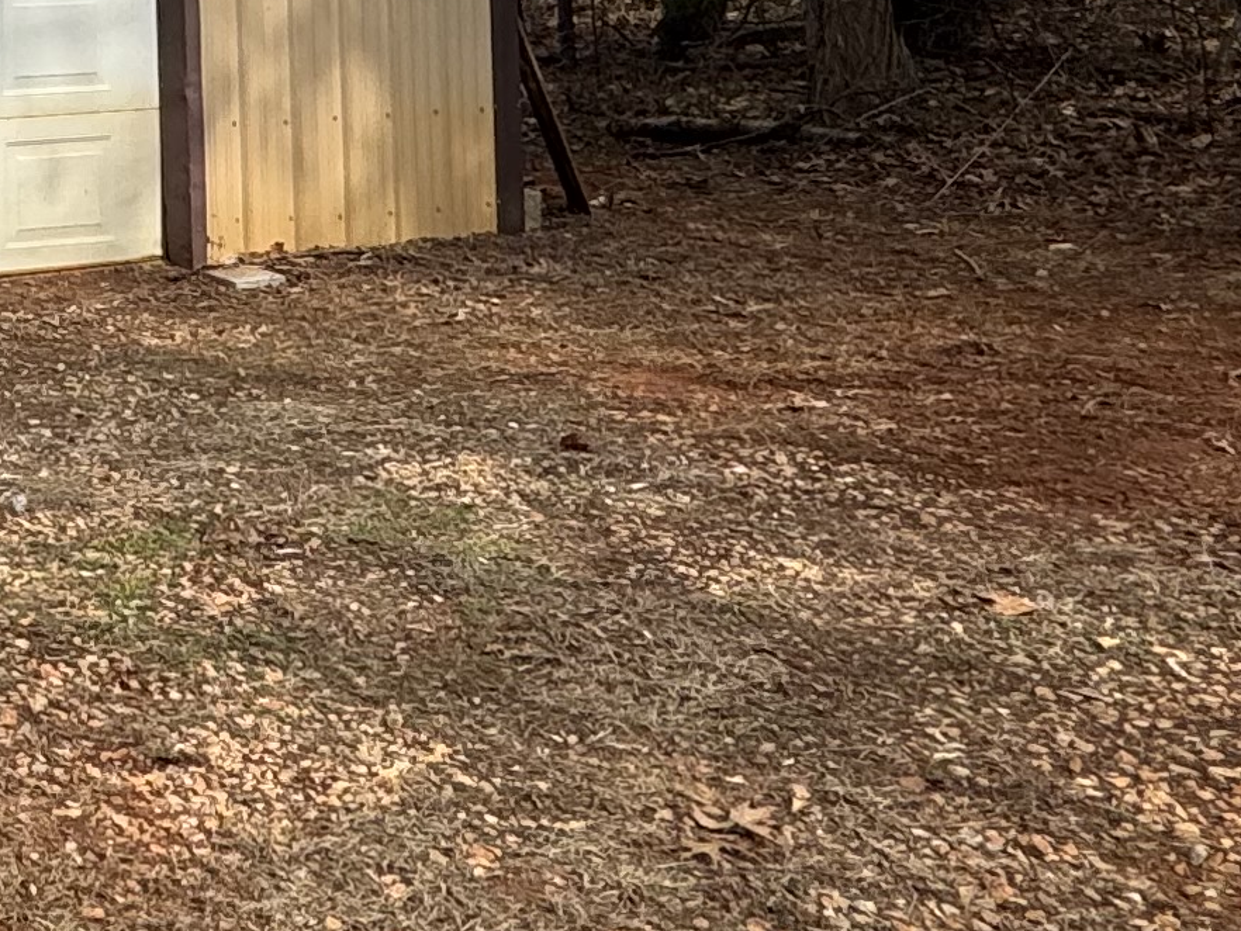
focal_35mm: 64
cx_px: -550
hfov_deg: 24.5
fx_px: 2295
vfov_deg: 21.2
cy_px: -212
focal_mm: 2.22
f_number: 2.2
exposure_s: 1/1198
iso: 50
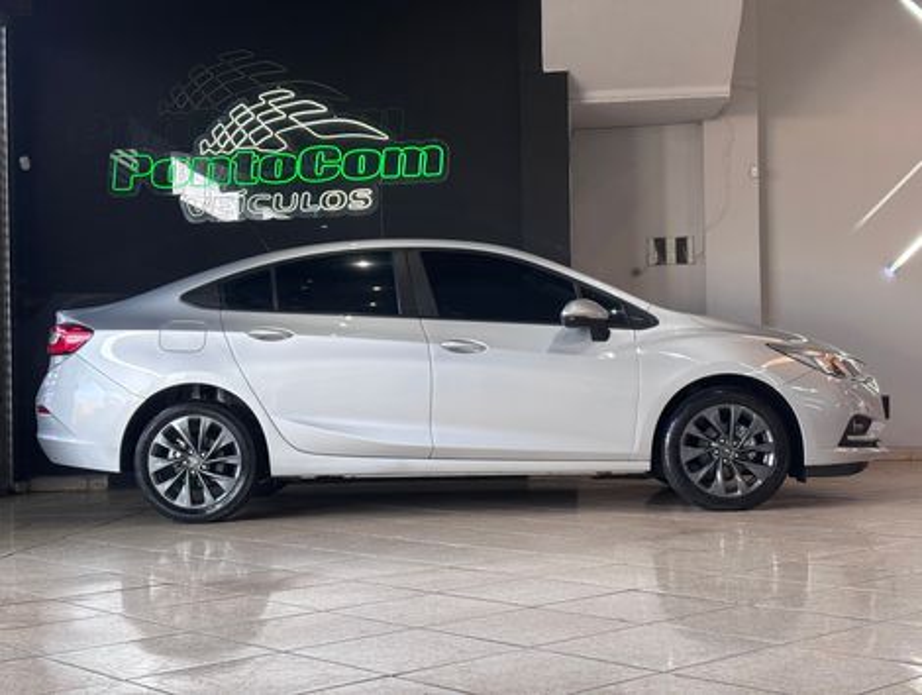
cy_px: 348
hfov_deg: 36.8
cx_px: 461
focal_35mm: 52
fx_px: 1387
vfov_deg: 28.1
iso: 50
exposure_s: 1/60
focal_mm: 5.96
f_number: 1.6
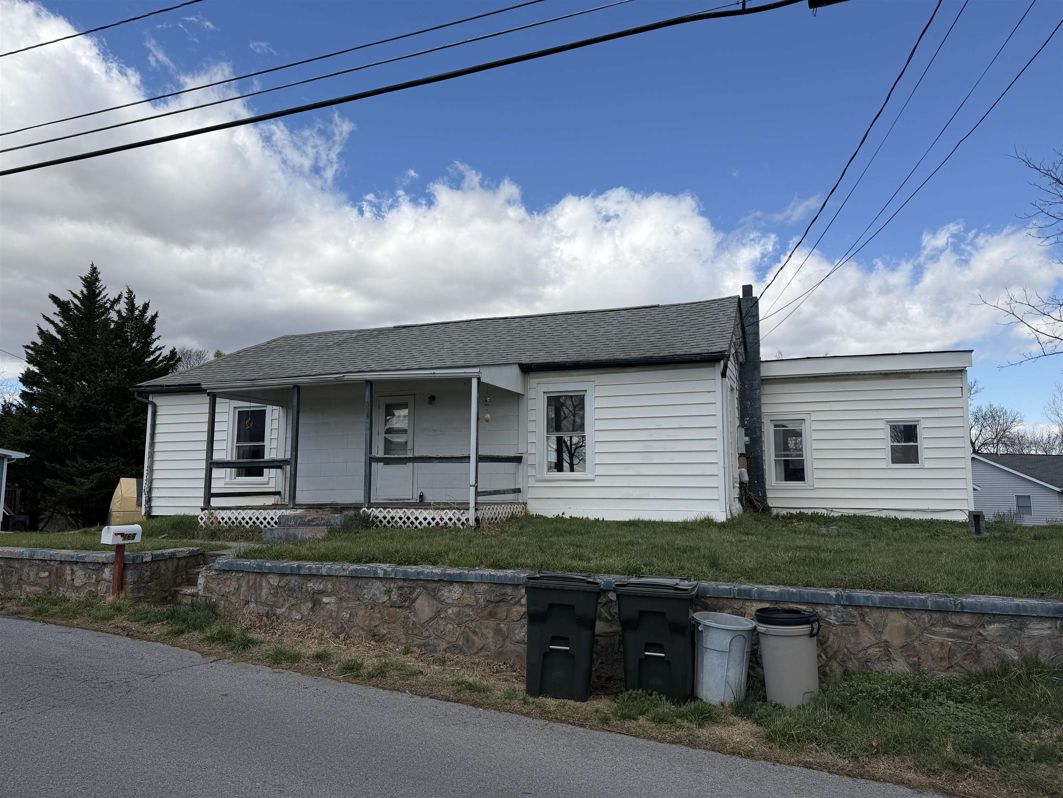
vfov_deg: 56.8
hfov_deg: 71.6
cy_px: 399
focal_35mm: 24
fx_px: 737
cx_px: 532
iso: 80
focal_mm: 6.76
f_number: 1.78
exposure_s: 1/5714
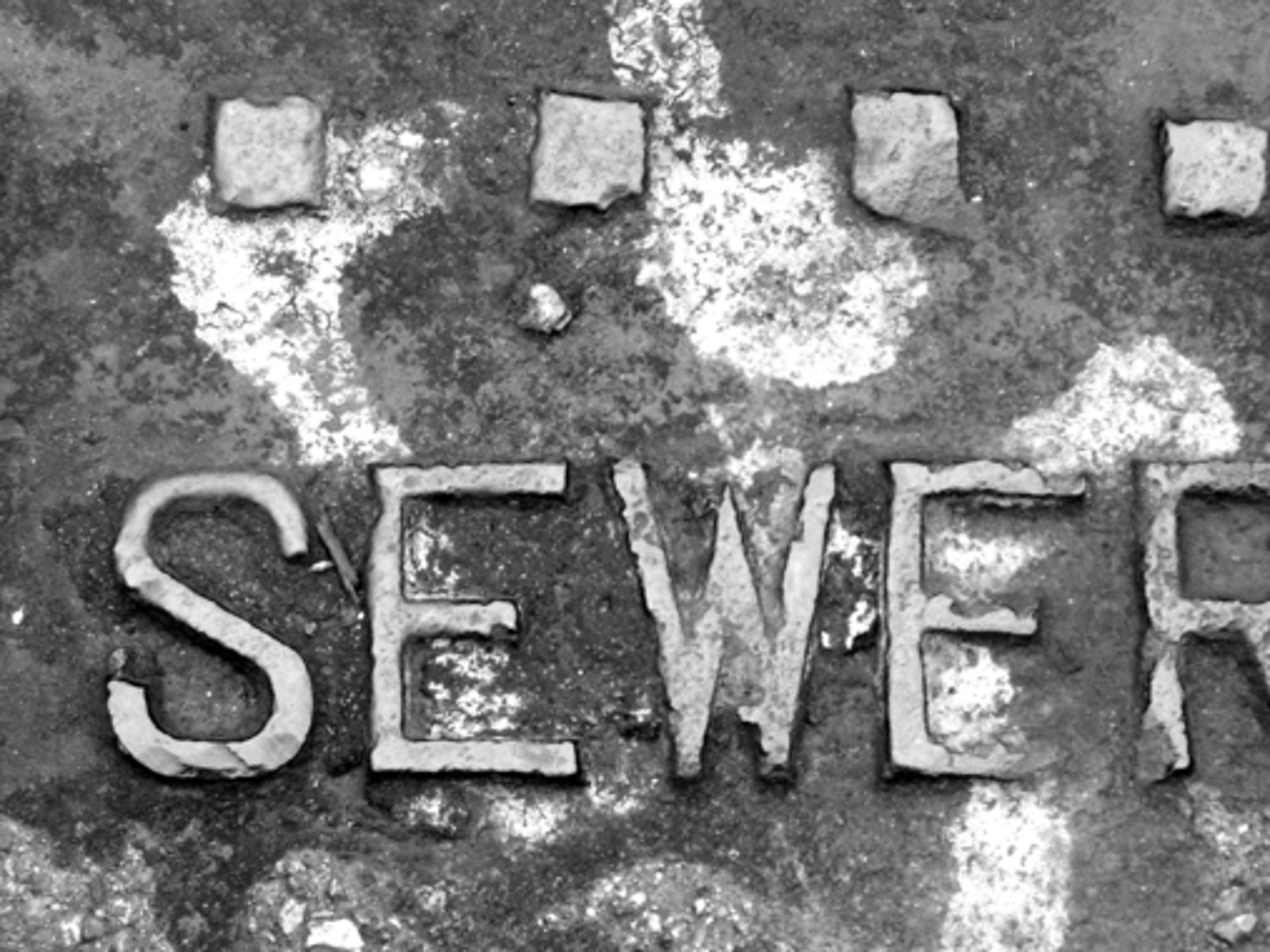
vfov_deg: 6.8
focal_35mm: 217
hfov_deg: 9.1
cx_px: 696
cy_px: 569
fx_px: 7959
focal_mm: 26.3
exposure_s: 1/160
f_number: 3.5
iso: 200
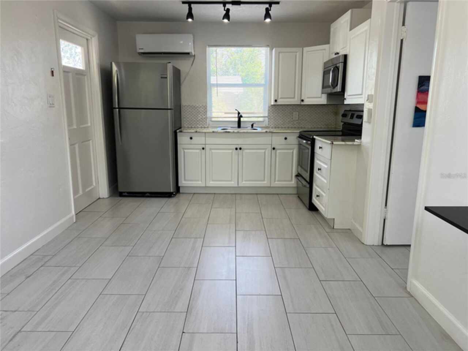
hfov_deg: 67.3
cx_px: 234
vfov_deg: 53.1
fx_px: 352
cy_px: 176
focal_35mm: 26
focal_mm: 5.7
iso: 80
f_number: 1.5
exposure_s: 1/120
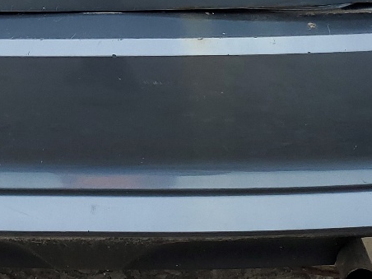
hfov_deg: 21.0
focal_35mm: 92
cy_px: -78
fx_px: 989
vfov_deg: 15.3
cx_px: 57
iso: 50
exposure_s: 1/909
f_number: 1.5
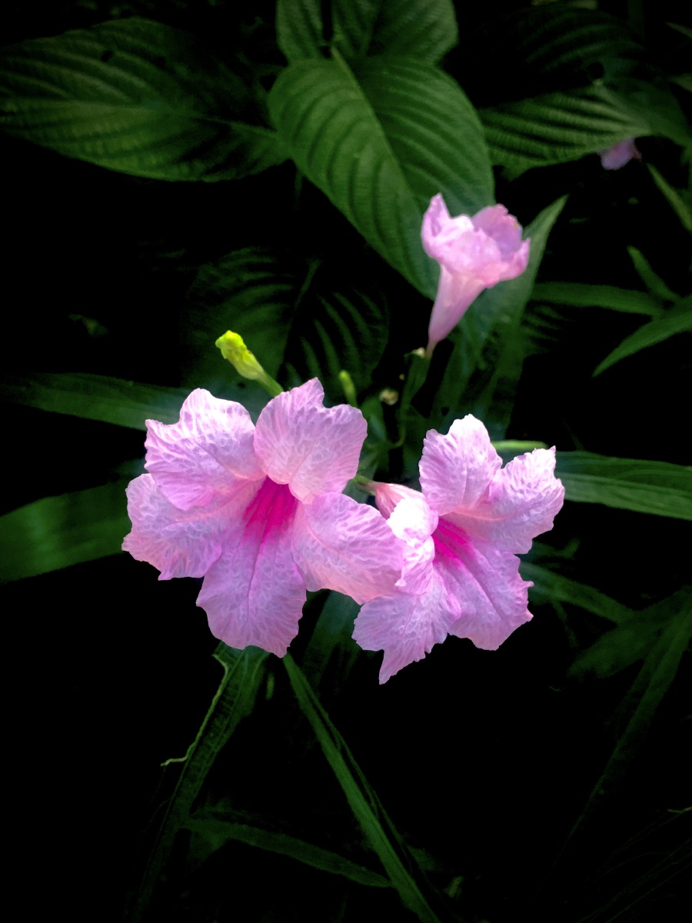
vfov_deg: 61.7
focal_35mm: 29
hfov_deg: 48.2
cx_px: 346
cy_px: 462
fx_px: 773
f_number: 2.2
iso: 50
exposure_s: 1/17
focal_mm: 4.15
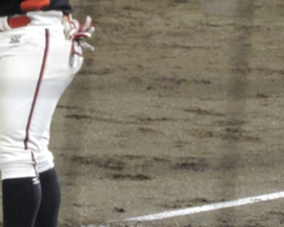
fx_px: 13435
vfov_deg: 1.0
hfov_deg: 1.2
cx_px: -21
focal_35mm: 1599
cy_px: 52
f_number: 4.9
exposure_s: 1/40
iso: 800
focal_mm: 89.1
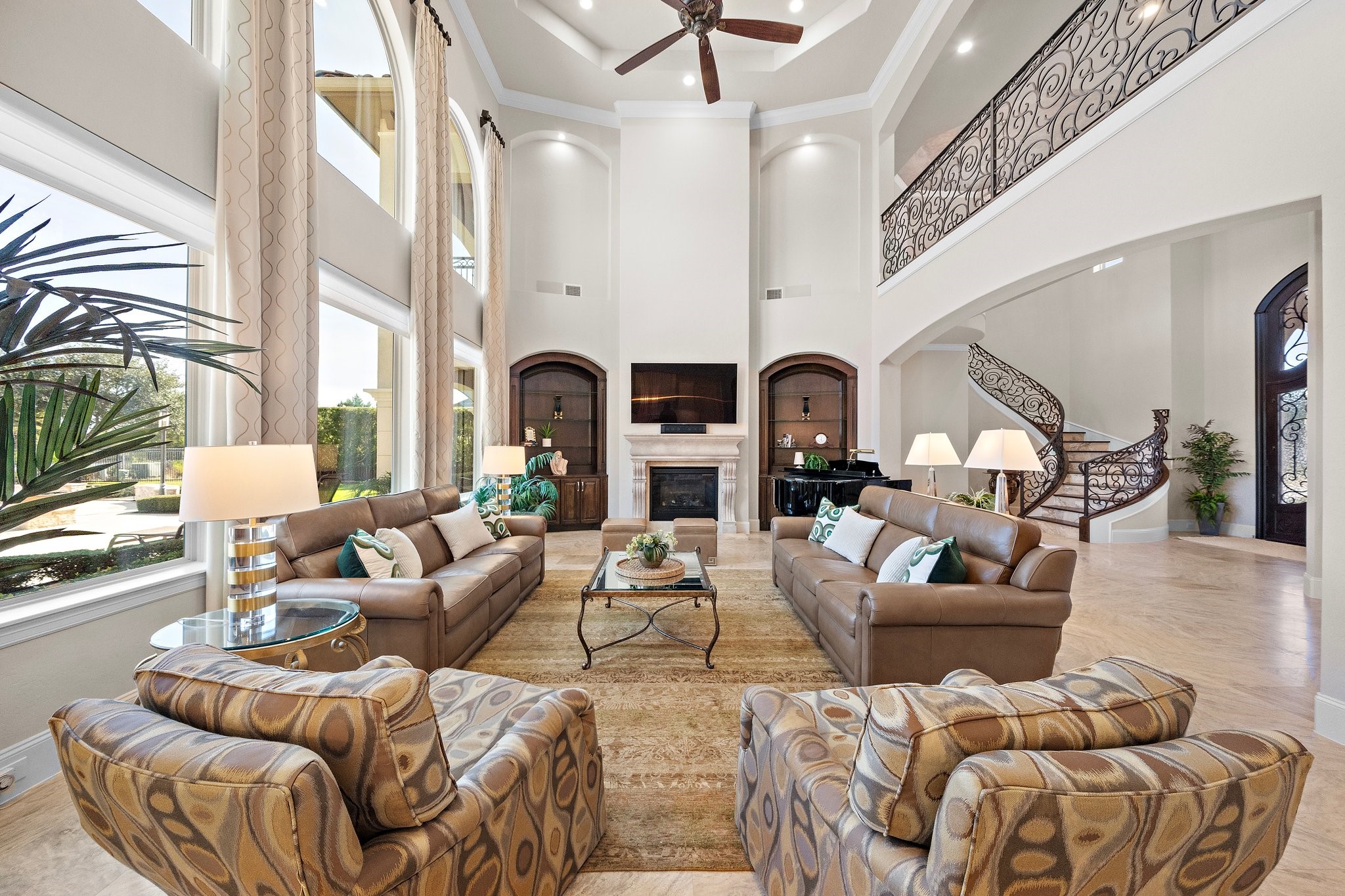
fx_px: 448
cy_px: 448
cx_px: 672
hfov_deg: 112.6
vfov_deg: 90.0
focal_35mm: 12
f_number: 8
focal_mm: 12
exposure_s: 1/500
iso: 640
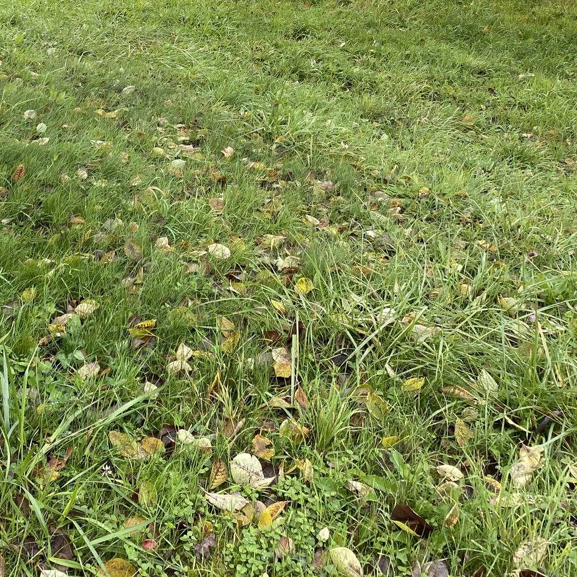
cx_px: 148
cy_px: 36
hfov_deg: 31.7
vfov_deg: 30.5
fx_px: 999
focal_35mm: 53
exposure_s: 1/304
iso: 32
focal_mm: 4.25
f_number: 1.8
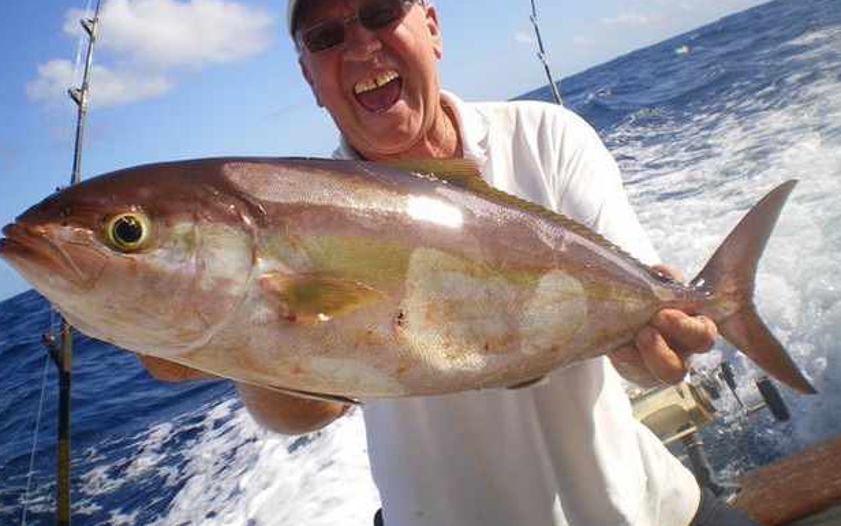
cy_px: 231
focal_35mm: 39
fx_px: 894
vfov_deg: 32.7
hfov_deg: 50.4
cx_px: 414
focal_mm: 6.3
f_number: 4.6
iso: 50
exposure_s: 1/500
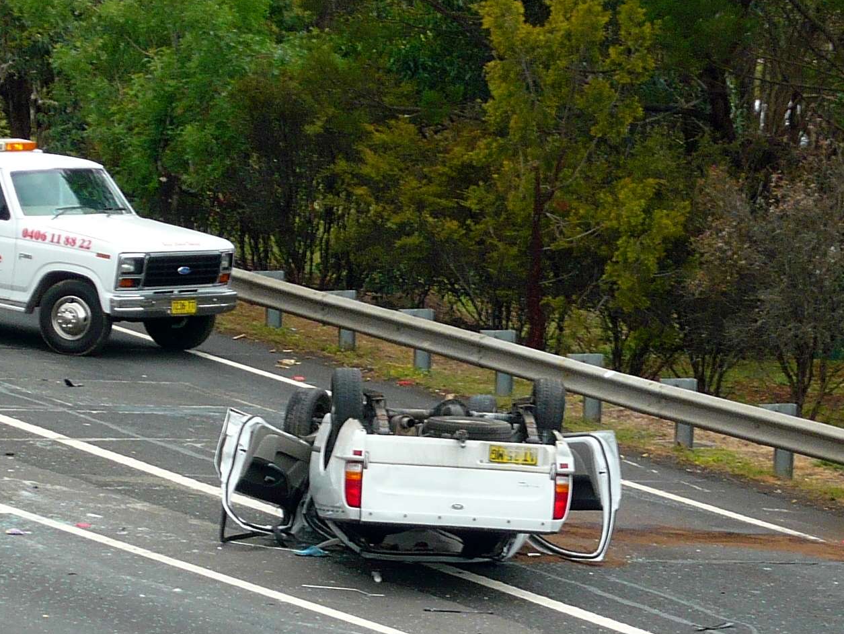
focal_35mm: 261
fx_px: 6365
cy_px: 468
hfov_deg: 7.6
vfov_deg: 5.7
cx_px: 447
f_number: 5.1
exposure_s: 1/160
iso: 100
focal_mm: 16.5
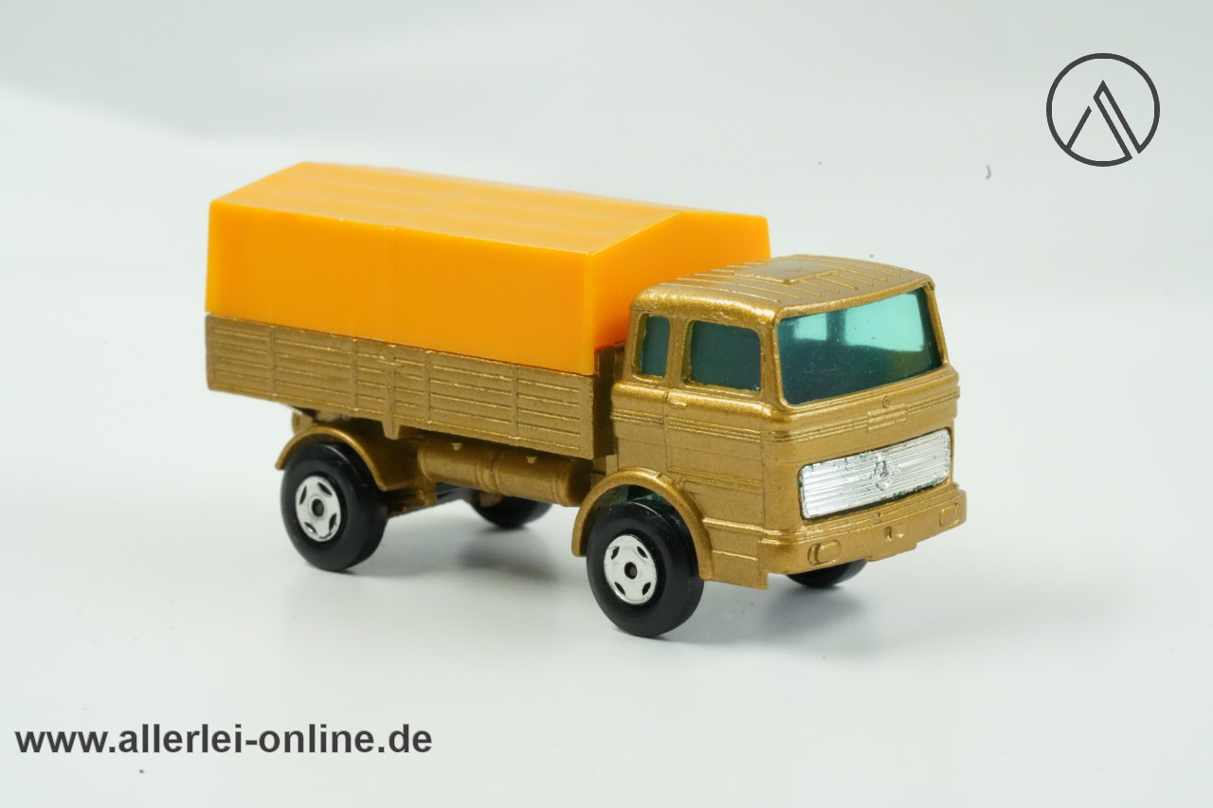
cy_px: 404
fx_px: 3032
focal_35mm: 90
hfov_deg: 22.6
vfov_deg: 15.2
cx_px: 606
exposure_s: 1/100
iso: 12800
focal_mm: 90
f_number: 22
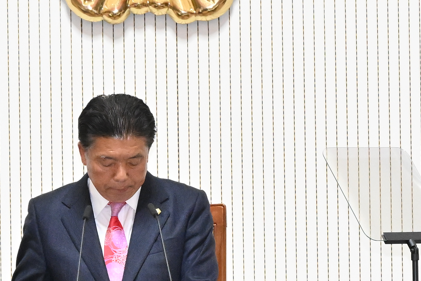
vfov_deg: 3.1
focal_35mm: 443
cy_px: 185
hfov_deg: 4.7
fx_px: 5179
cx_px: 97
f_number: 6.3
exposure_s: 1/250
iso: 5000
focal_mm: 93
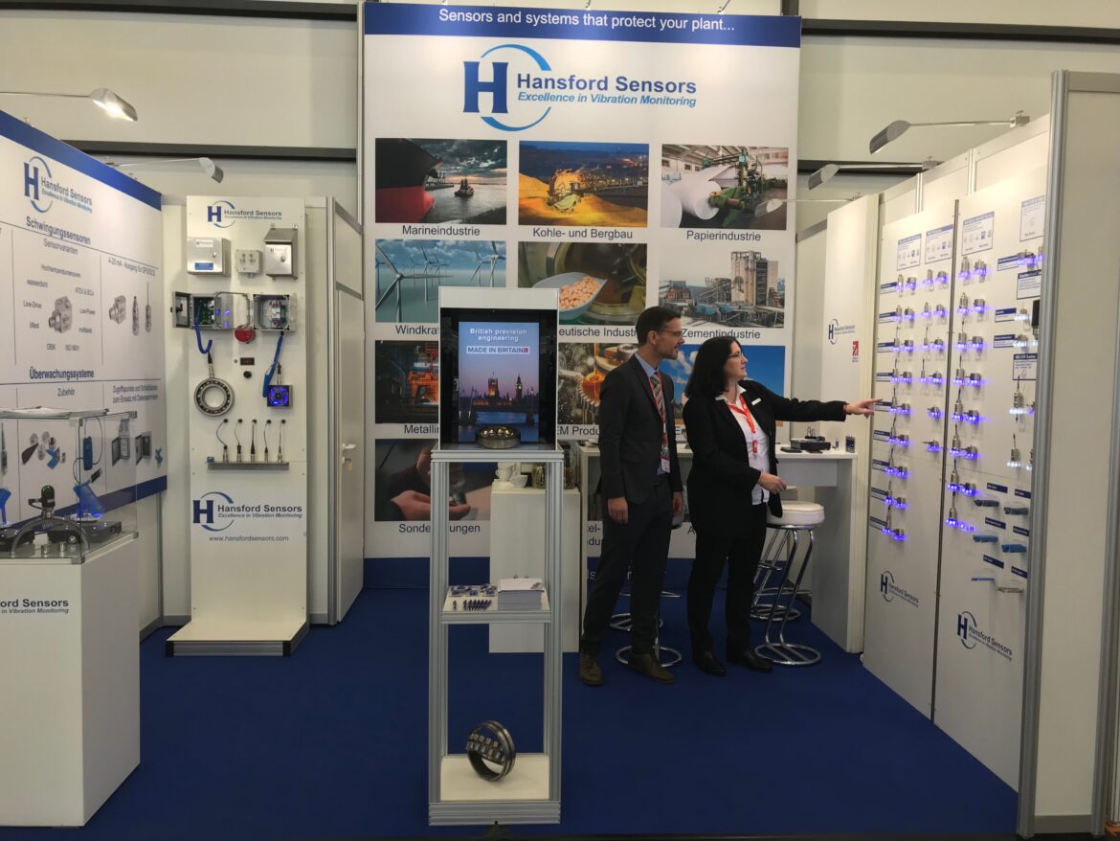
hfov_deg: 63.4
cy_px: 420
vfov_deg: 49.8
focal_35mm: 28
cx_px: 560
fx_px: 906
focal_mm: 3.99
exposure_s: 1/100
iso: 40
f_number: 1.8
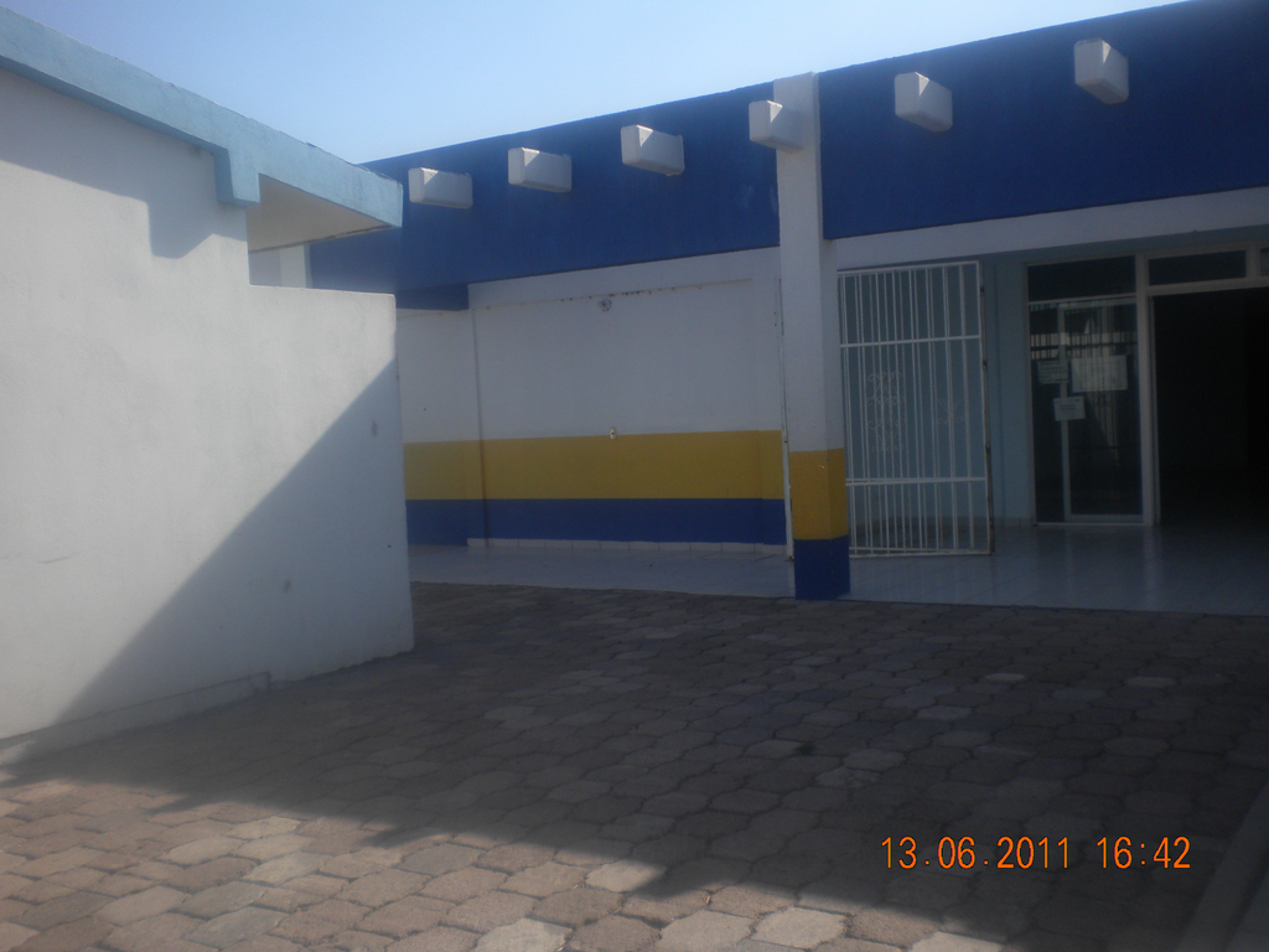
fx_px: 1283
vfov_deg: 40.7
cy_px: 476
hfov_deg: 52.6
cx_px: 634
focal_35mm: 35
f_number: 4.6
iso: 80
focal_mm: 6.3
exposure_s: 1/654
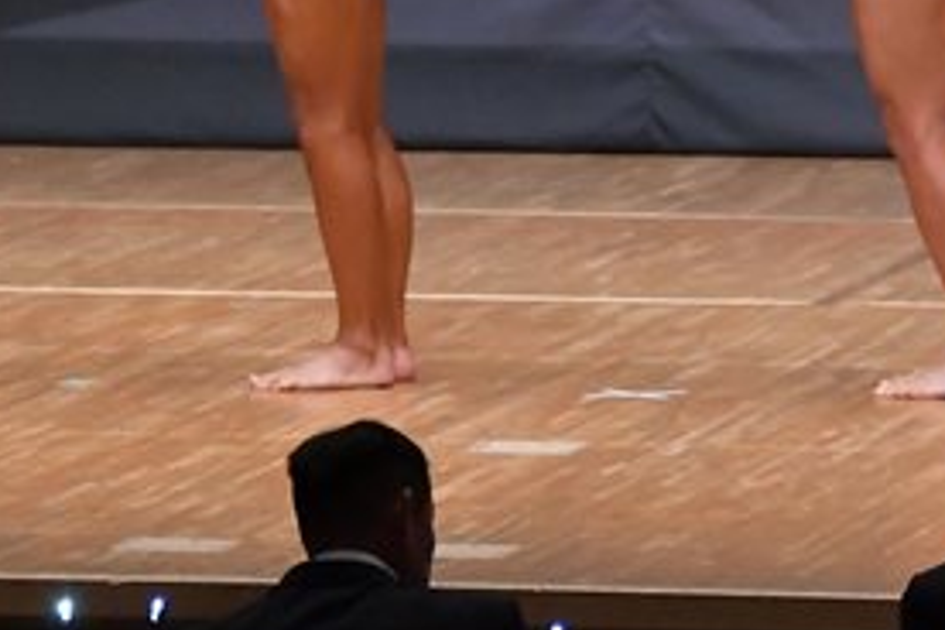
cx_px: 625
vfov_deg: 2.7
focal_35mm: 513
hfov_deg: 4.0
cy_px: -31
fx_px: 13465
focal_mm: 122
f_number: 5.6
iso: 6400
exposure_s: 1/400
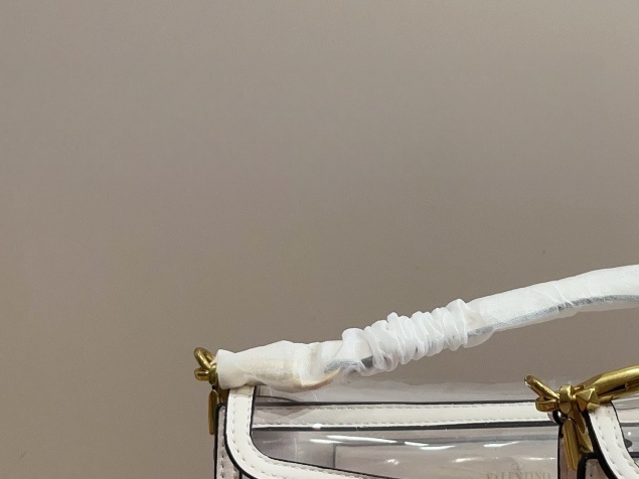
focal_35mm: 59
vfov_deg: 24.7
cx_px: 519
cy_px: 298
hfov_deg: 31.8
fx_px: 1089
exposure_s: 1/100
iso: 125
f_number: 1.6
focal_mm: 5.1
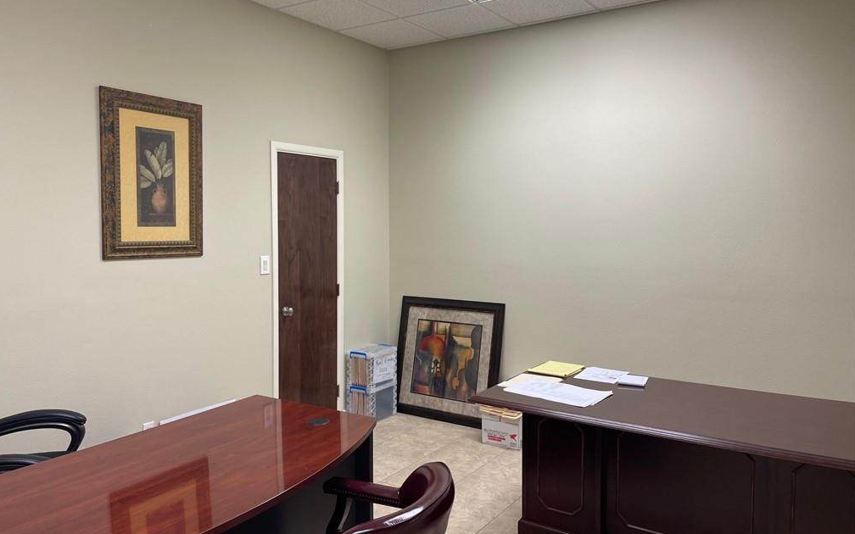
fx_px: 652
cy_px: 253
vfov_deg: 44.5
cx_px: 424
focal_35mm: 28
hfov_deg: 66.5
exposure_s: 1/60
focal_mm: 5.1
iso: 80
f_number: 1.6
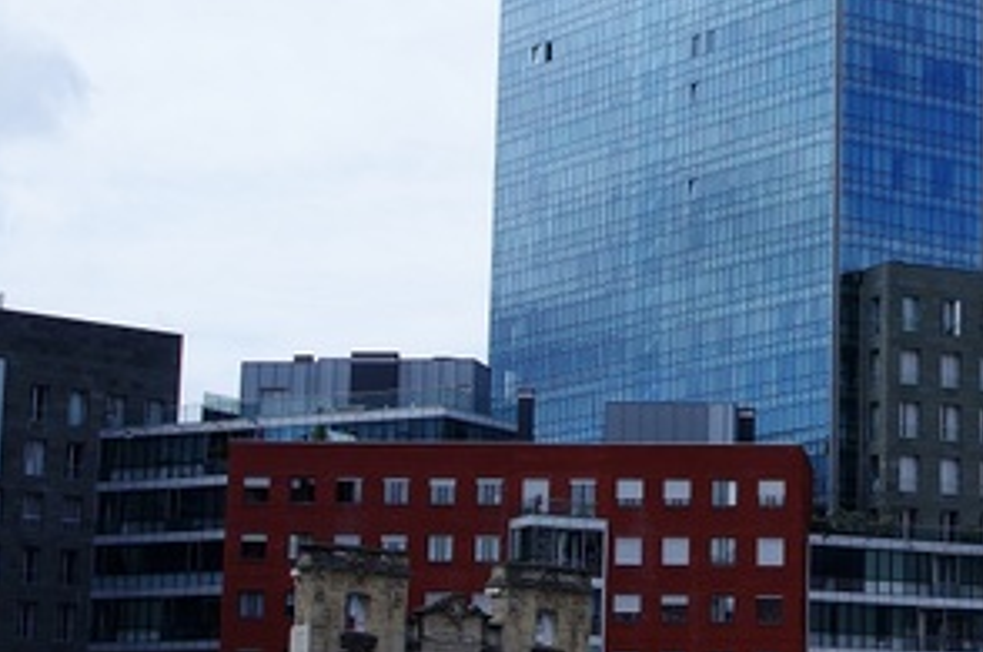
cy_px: 219
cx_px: 893
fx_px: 3026
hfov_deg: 18.1
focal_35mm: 111
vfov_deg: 12.3
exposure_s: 1/400
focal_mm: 34
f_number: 8
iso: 200
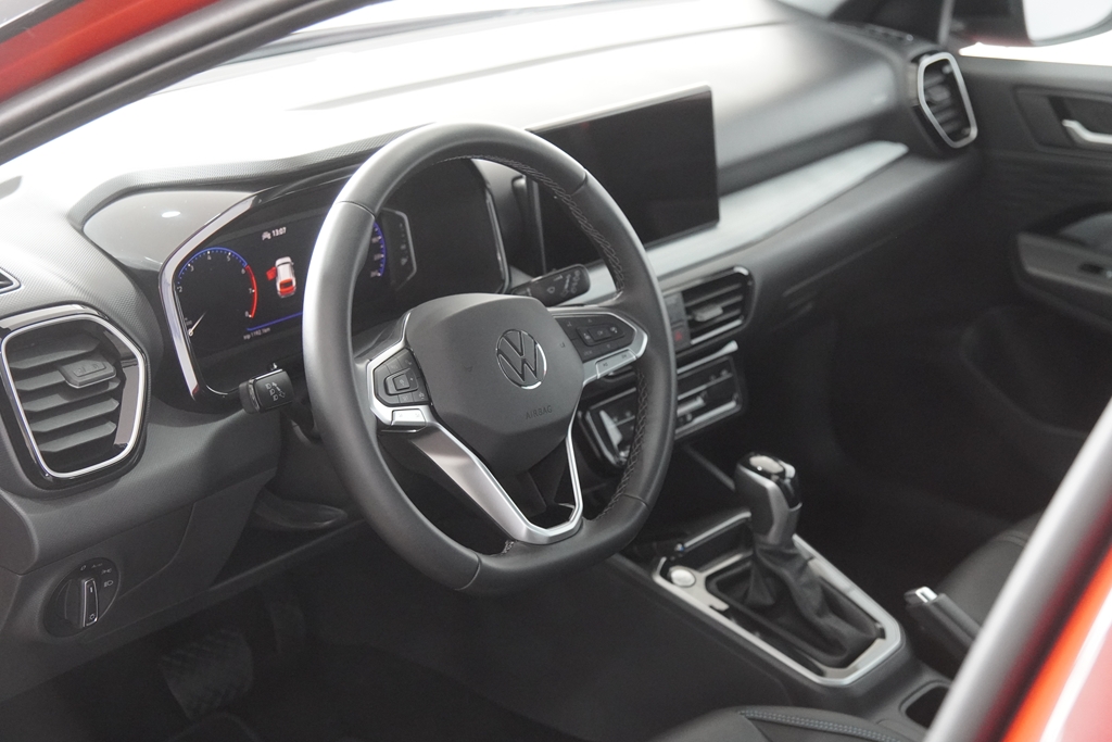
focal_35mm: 56
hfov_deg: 35.9
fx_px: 1714
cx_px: 556
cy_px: 371
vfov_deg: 24.4
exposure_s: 1/160
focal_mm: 37
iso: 3200
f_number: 2.8
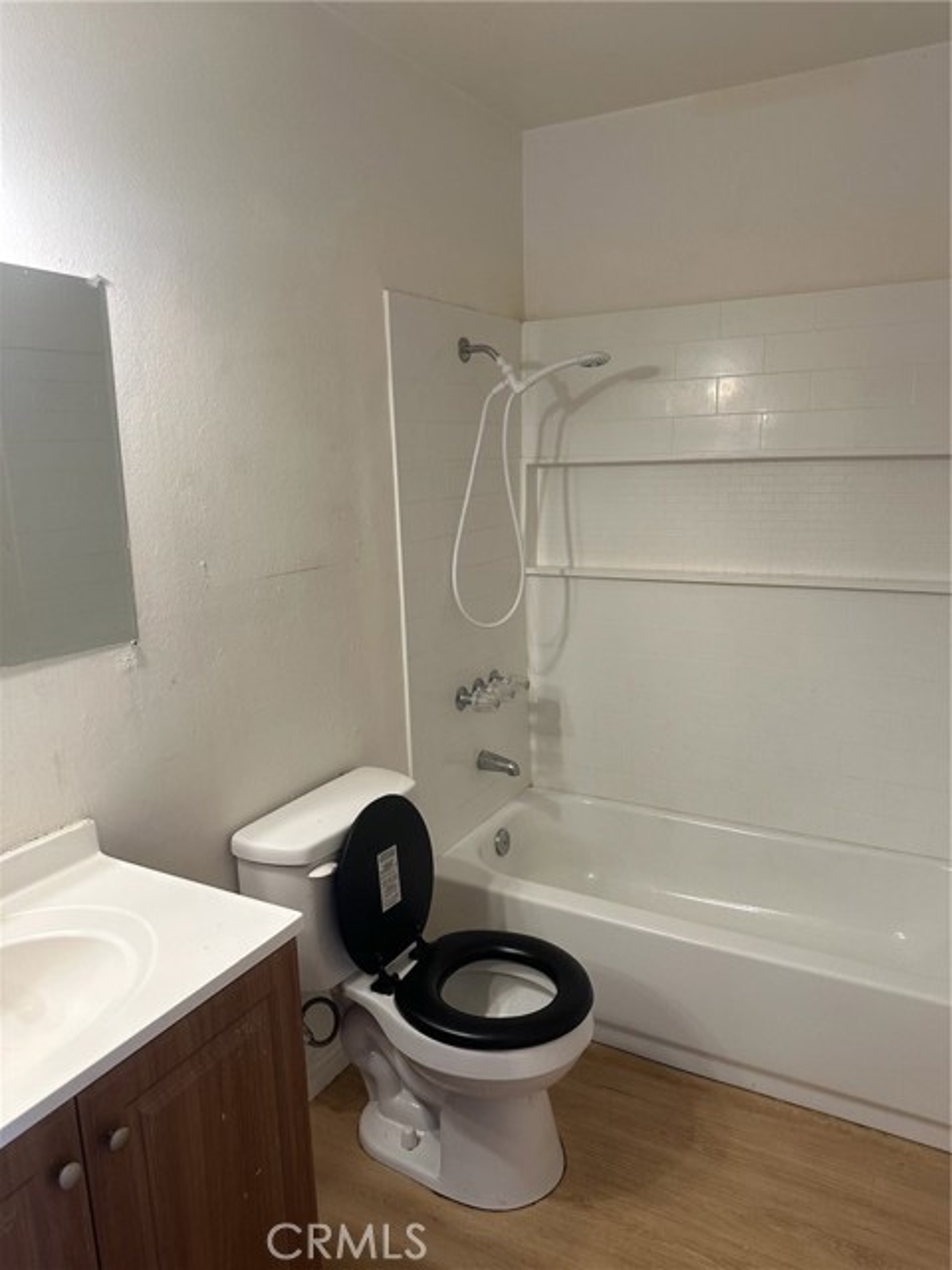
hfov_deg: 56.8
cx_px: 476
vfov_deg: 71.6
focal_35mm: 24
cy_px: 635
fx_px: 880
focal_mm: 6.86
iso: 200
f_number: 1.78
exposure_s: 1/120
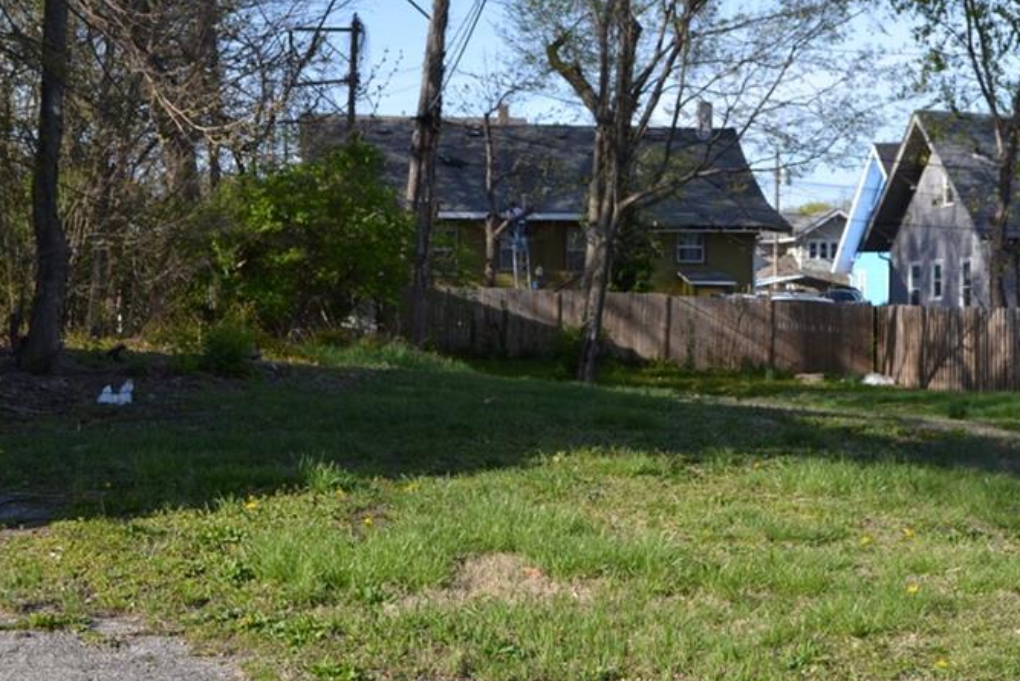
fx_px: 1892
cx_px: 726
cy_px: 387
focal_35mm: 67
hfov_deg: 29.8
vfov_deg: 20.4
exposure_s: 1/200
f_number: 6.3
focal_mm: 29
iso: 100
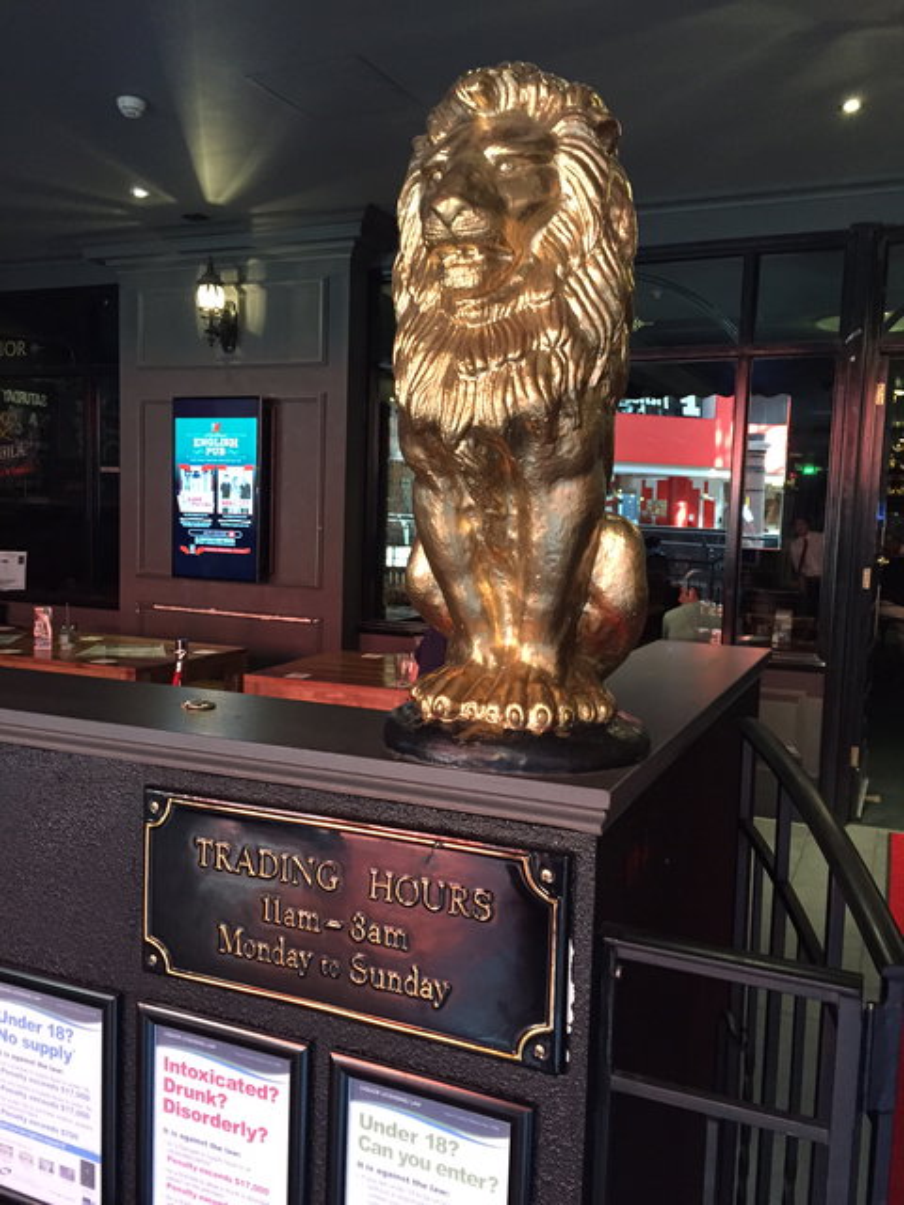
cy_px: 602
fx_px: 1010
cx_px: 452
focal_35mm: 29
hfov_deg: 48.2
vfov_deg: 61.7
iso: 250
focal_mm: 4.15
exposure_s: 1/20
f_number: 2.2
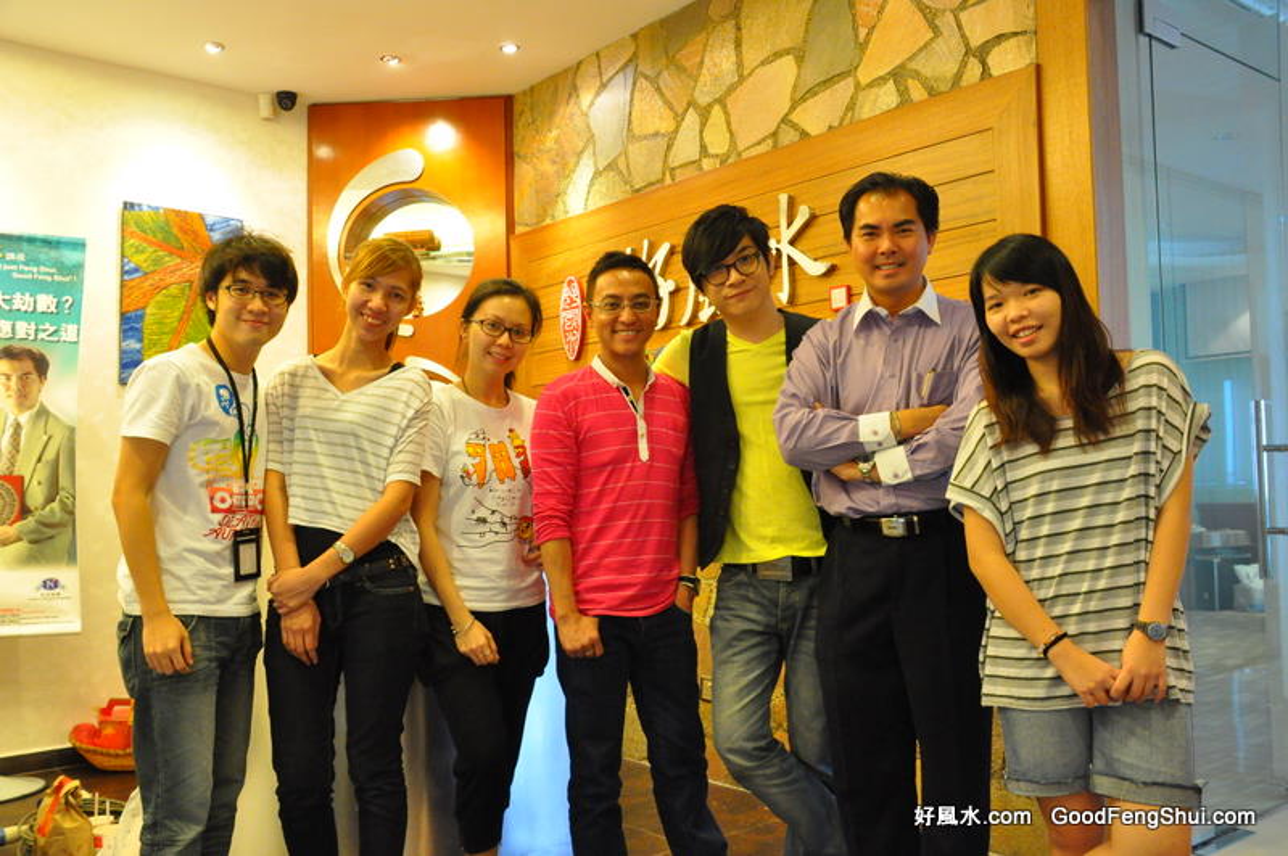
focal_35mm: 30
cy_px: 428
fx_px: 1072
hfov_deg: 62.0
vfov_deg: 43.5
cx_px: 644
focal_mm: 20
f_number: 5.6
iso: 3200
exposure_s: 1/30
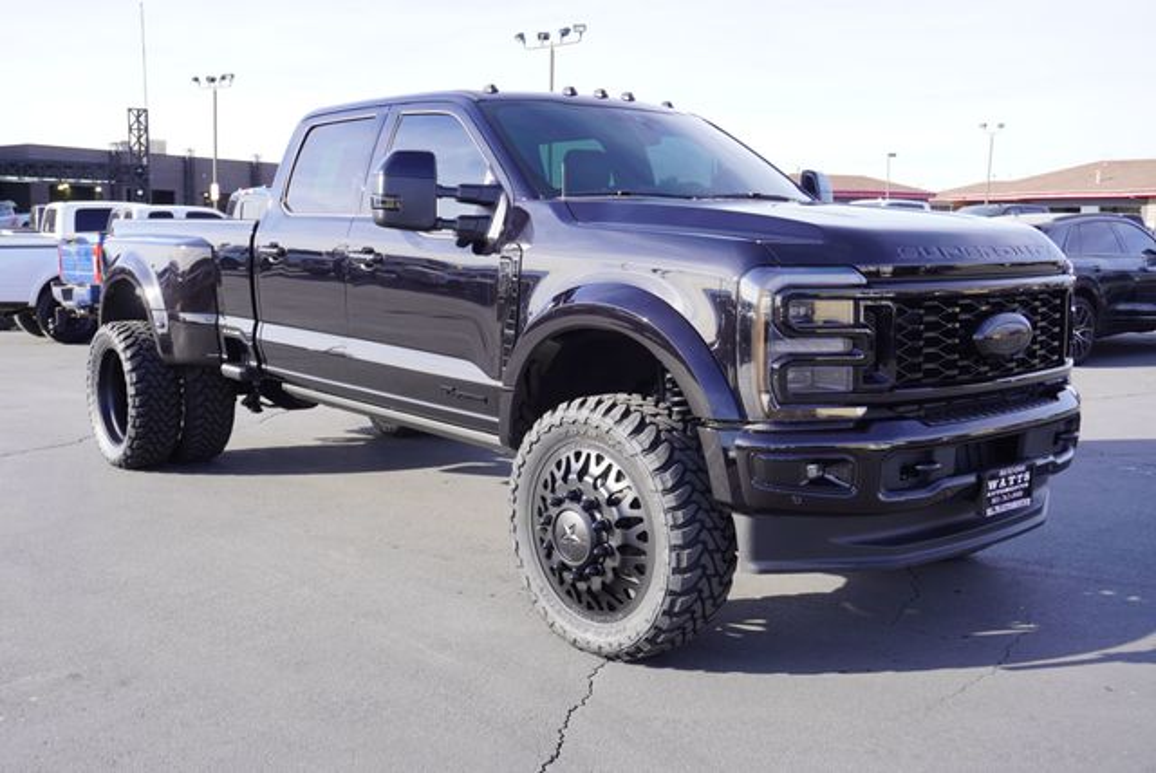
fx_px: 1157
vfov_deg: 36.9
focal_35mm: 36
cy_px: 386
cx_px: 578
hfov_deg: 53.1
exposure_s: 1/100
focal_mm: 24
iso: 100
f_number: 6.3
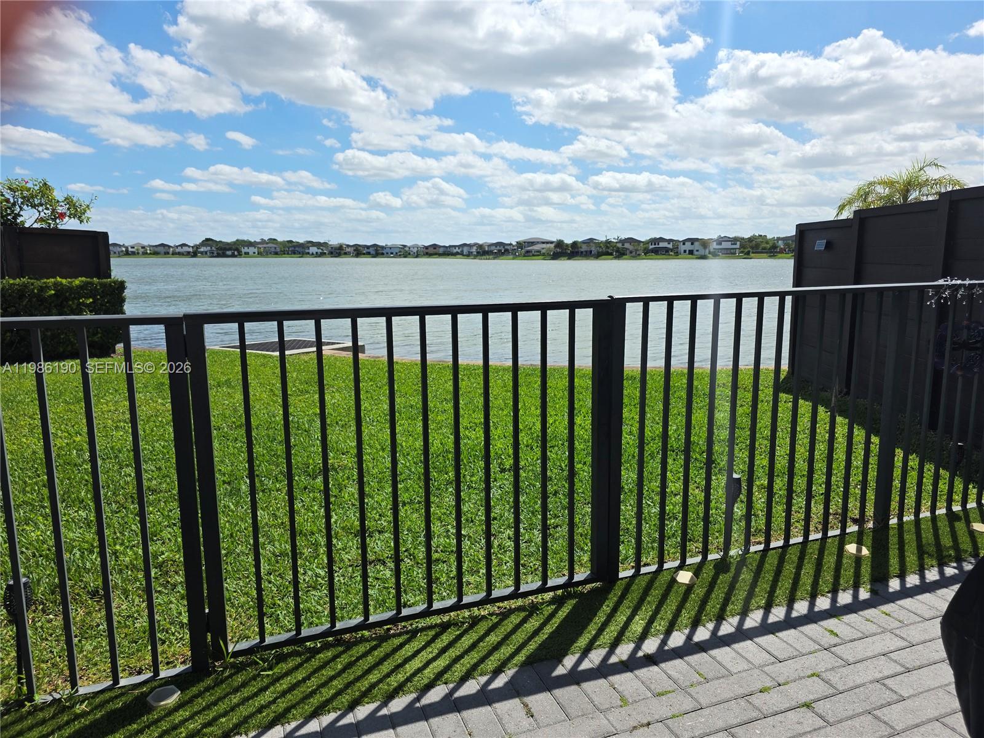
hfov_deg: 73.9
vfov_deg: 58.9
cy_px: 369
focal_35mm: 23
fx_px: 654
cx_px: 492
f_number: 1.7
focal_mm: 6.3
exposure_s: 1/7626
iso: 80
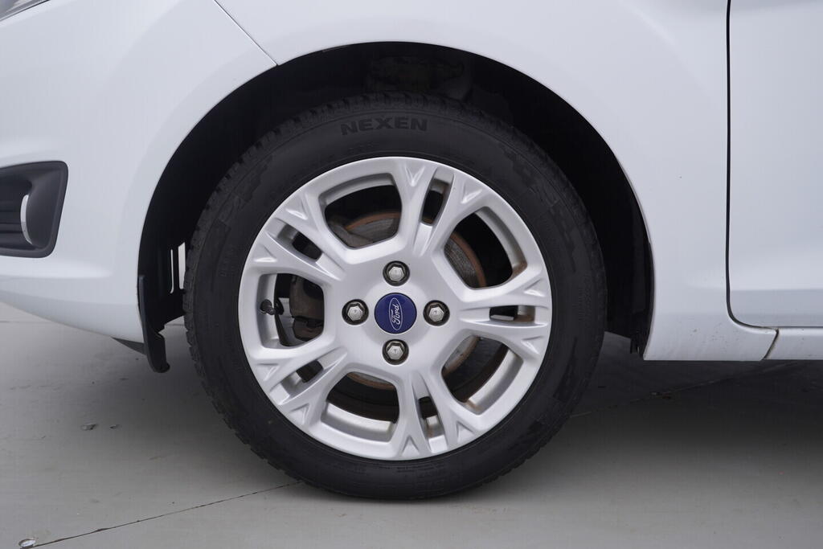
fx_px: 823
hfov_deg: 53.1
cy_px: 274
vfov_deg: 36.9
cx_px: 412
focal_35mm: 36
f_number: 4
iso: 125
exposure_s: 1/80
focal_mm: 24
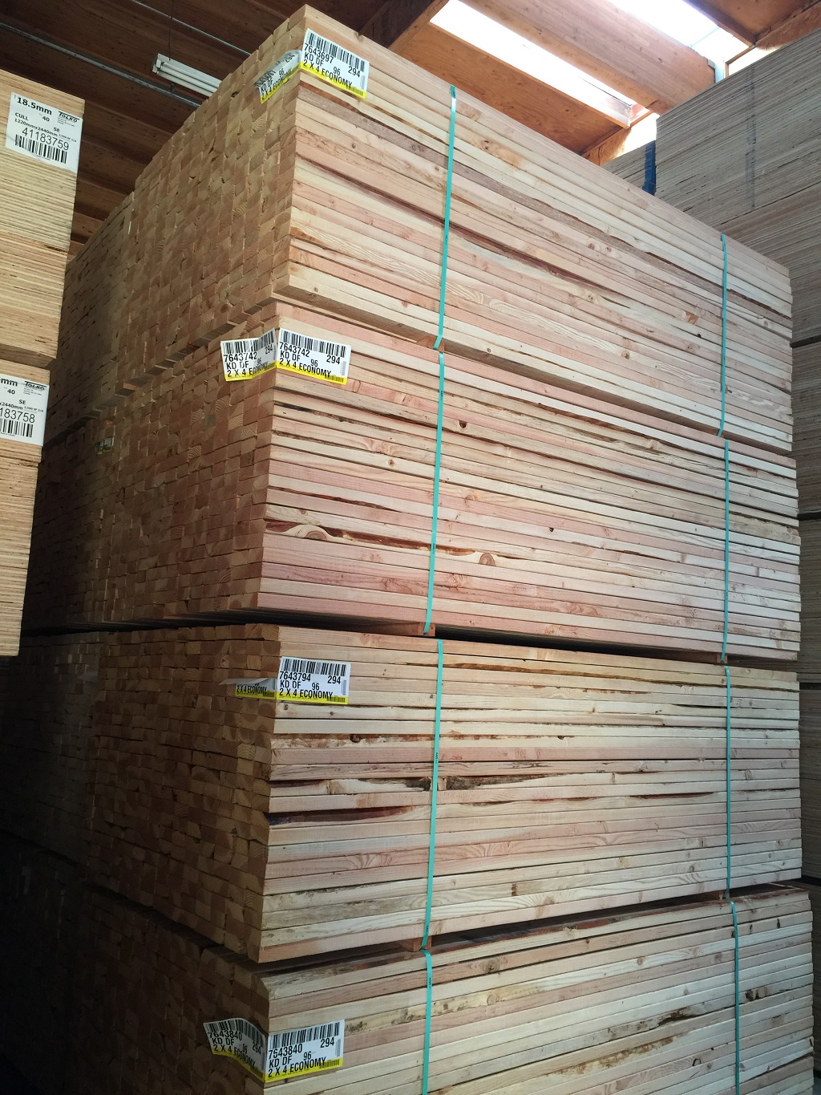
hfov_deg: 48.2
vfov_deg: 61.7
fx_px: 917
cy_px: 548
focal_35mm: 29
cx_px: 410
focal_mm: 4.15
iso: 50
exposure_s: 1/15
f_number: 2.2
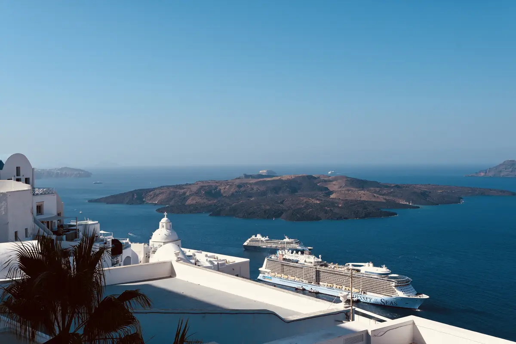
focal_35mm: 39
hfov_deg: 49.6
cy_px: 172
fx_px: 559
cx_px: 258
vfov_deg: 34.2
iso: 100
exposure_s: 1/500
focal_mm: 26
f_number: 8
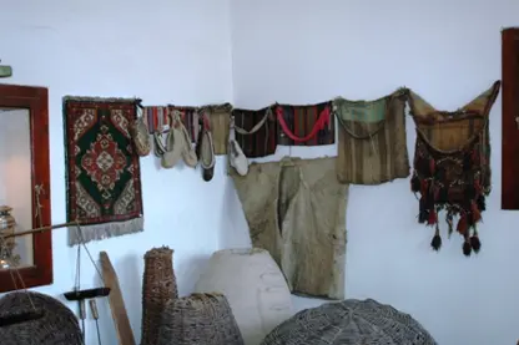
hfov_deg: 46.4
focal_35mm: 42
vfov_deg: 31.9
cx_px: 260
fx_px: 605
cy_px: 172
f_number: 3.5
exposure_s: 1/60
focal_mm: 28
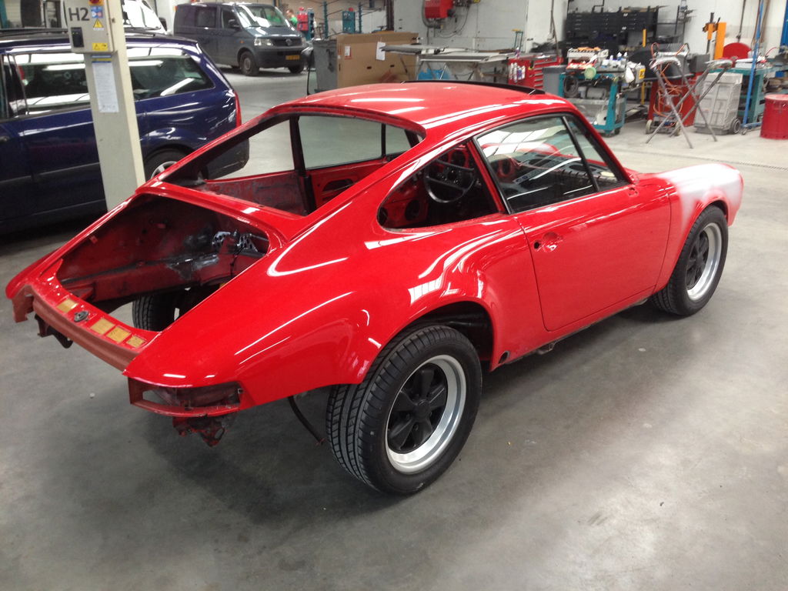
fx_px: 751
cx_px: 394
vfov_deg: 42.9
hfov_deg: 55.4
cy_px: 296
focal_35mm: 33
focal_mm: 4.12
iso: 100
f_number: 2.4
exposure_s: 1/20
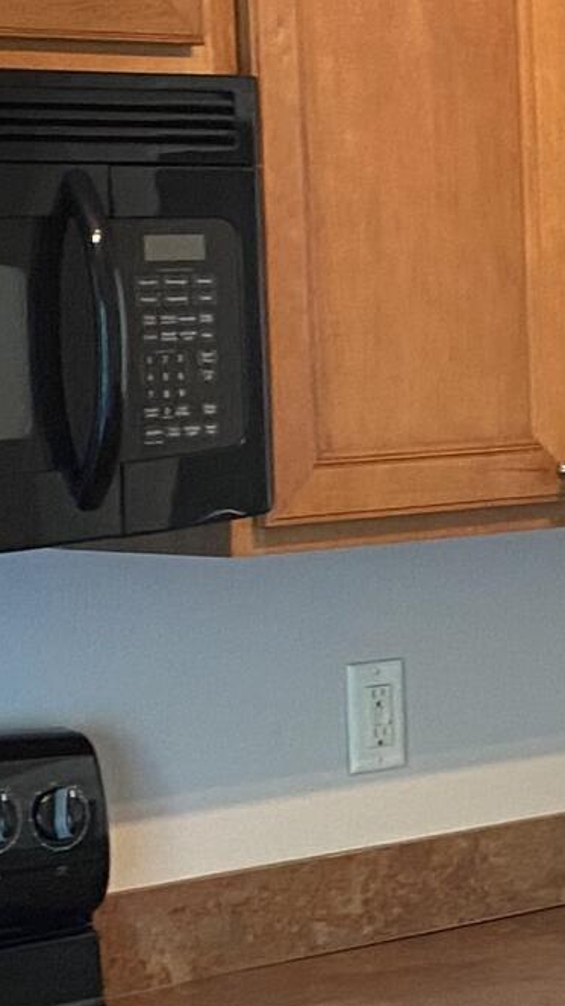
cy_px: 417
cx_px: 1035
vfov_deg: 16.8
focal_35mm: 128
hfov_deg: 9.0
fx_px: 3413
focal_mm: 4.25
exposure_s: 1/60
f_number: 1.8
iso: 125
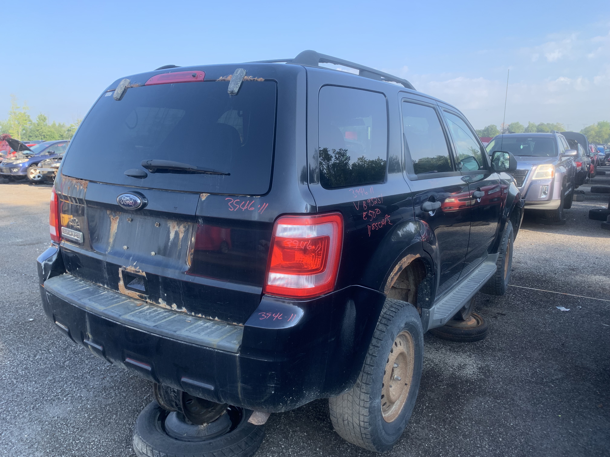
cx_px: 305
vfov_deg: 53.1
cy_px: 228
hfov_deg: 67.3
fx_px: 458
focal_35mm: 26
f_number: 1.8
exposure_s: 1/481
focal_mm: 4.25
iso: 25
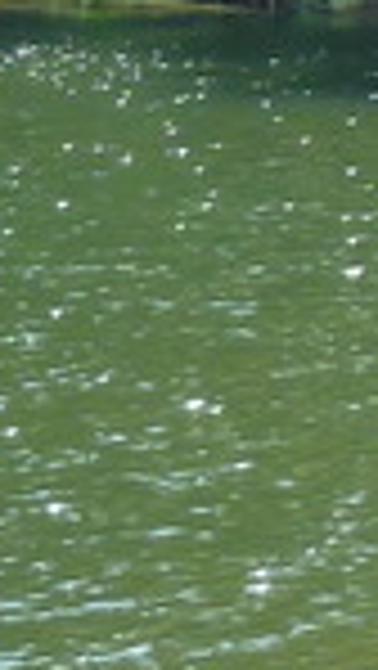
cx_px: 1444
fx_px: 4163
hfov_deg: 4.8
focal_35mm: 234
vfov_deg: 8.8
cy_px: -616
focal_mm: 4.5
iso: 80
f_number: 3.3
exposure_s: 1/60
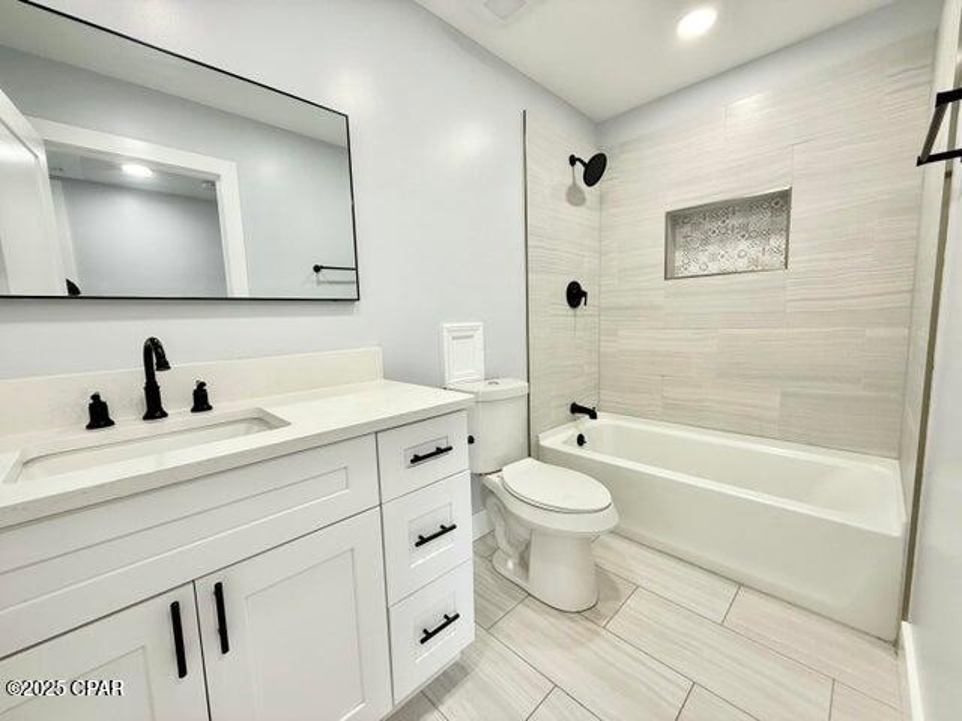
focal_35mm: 14
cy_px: 360
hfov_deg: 102.1
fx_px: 389
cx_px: 481
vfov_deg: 85.7
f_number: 2.2
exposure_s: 1/120
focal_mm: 2.22
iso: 125
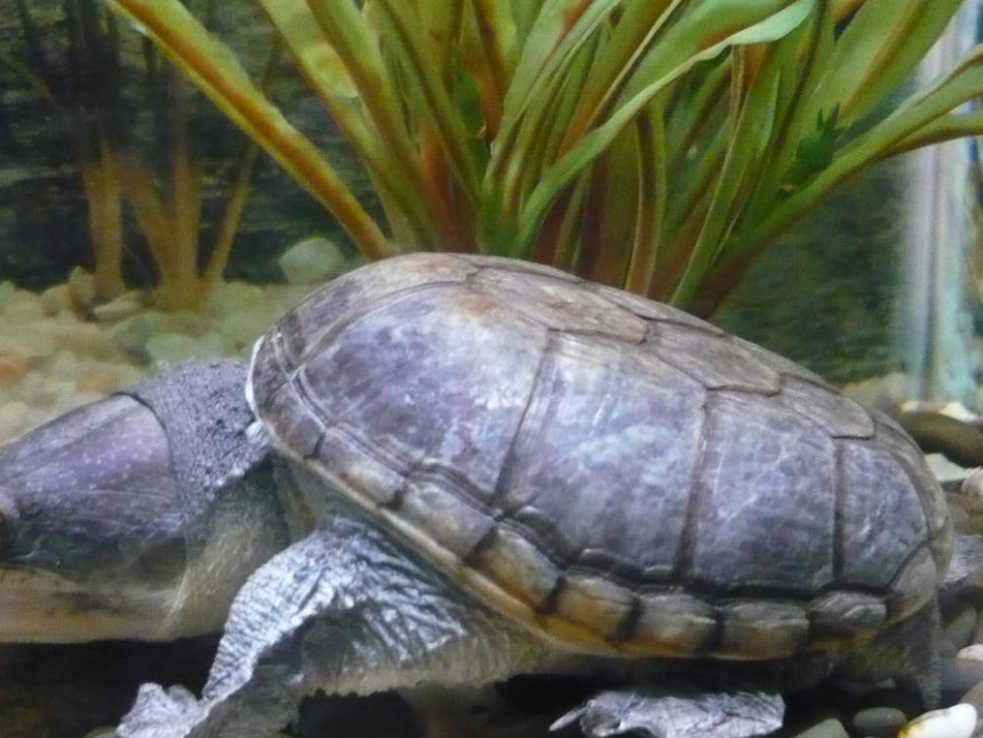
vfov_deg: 28.0
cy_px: 400
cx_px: 436
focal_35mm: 52
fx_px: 1477
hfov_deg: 36.8
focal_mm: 5.5
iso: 800
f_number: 2.8
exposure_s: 1/8
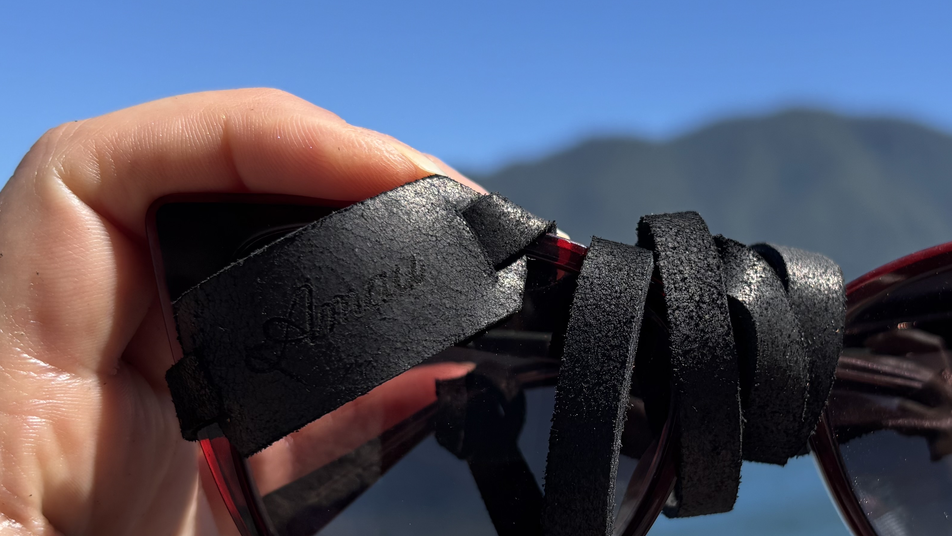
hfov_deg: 40.3
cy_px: 326
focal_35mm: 51
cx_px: 605
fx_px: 1287
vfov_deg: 23.5
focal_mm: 5.96
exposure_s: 1/2105
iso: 50
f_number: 1.6
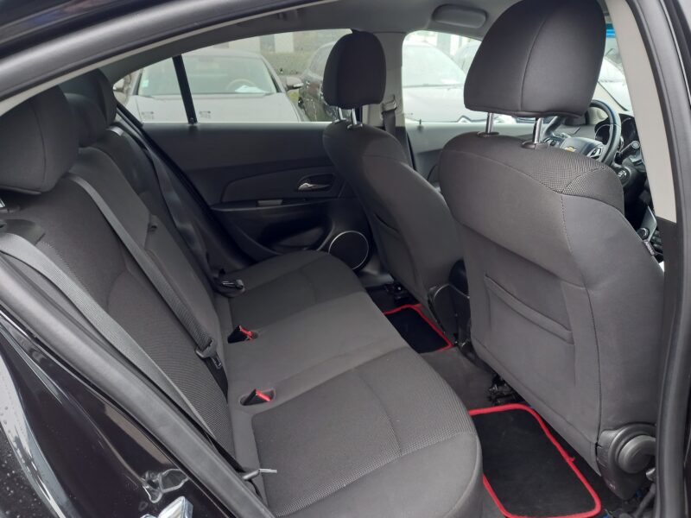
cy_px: 259
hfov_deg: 69.4
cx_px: 346
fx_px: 499
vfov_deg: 54.9
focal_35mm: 25
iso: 125
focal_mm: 4.6
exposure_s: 1/50
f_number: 2
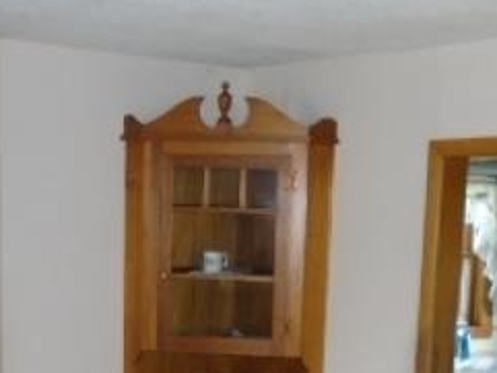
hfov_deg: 28.1
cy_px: 385
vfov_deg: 20.5
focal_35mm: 69
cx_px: 206
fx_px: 991
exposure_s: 1/30
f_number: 3.2
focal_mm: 4.6
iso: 400
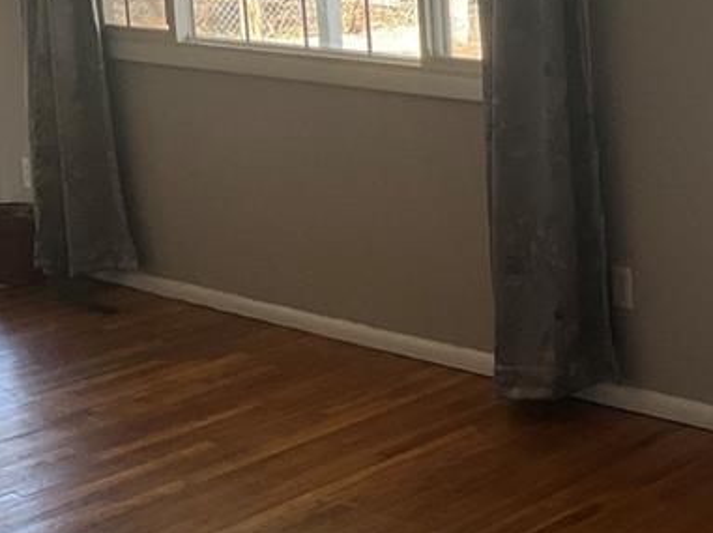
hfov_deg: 22.9
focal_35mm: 78
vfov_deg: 18.7
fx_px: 1605
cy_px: 106
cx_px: 866
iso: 32
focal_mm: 3
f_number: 1.8
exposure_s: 1/122
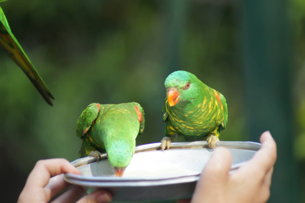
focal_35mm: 450
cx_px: 152
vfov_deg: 3.1
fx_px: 3810
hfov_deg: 4.6
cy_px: 102
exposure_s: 1/160
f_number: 5.6
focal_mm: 300
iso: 400
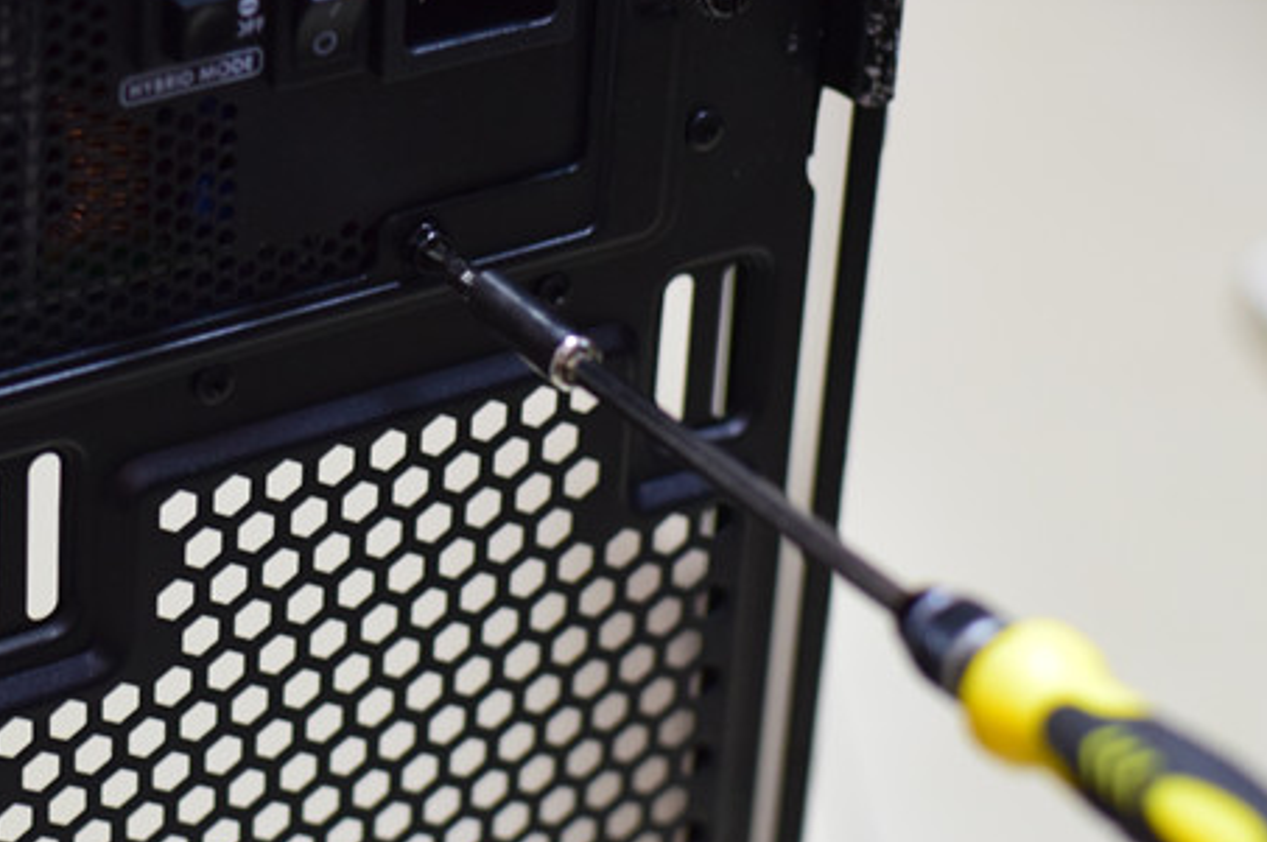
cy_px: 210
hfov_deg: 17.6
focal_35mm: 116
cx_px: 322
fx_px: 4078
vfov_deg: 11.8
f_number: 2.8
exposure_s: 1/13
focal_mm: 50
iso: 1600
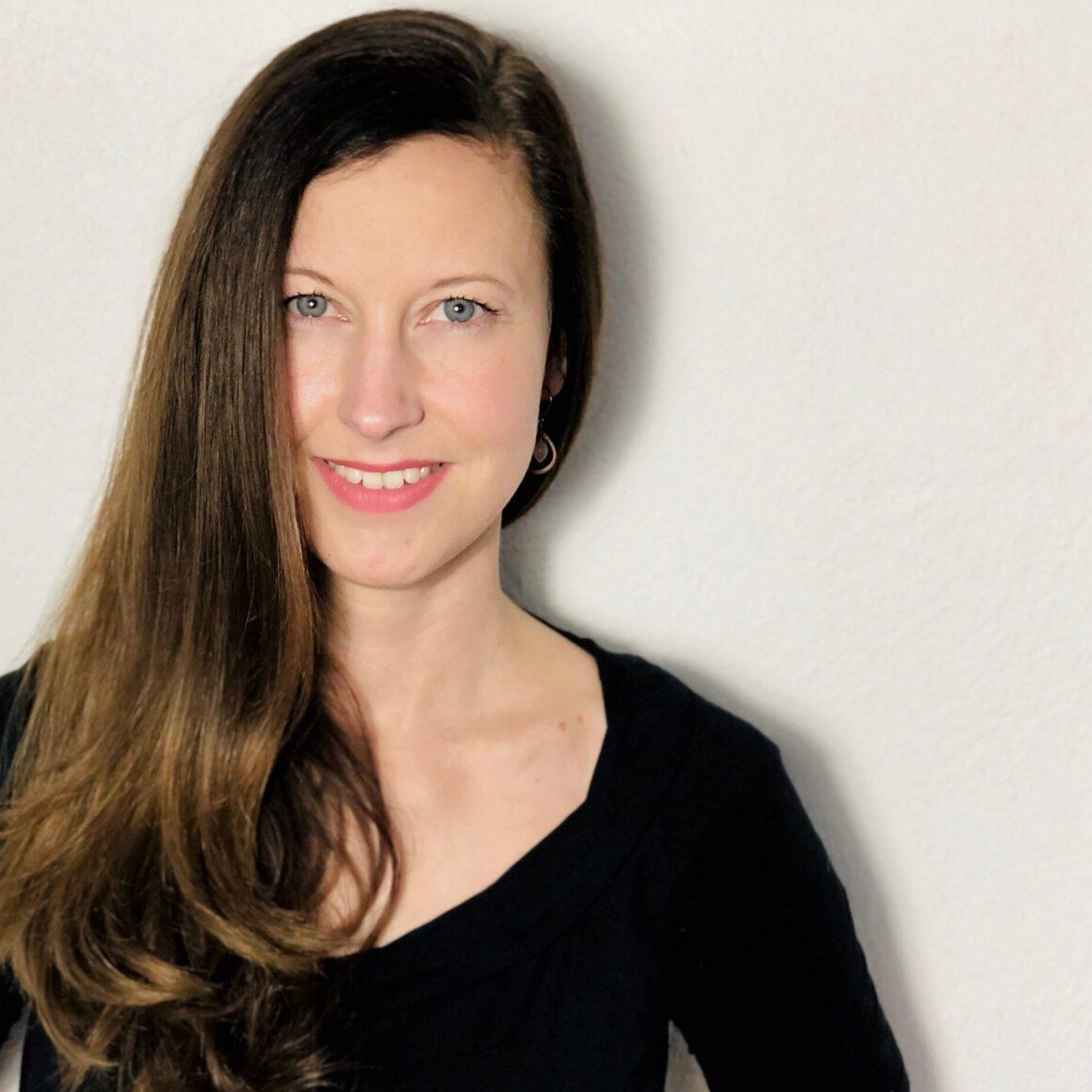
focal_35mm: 63
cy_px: 556
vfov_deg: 27.3
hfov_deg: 27.2
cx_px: 376
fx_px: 2248
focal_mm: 6
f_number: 2.4
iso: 125
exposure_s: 1/33
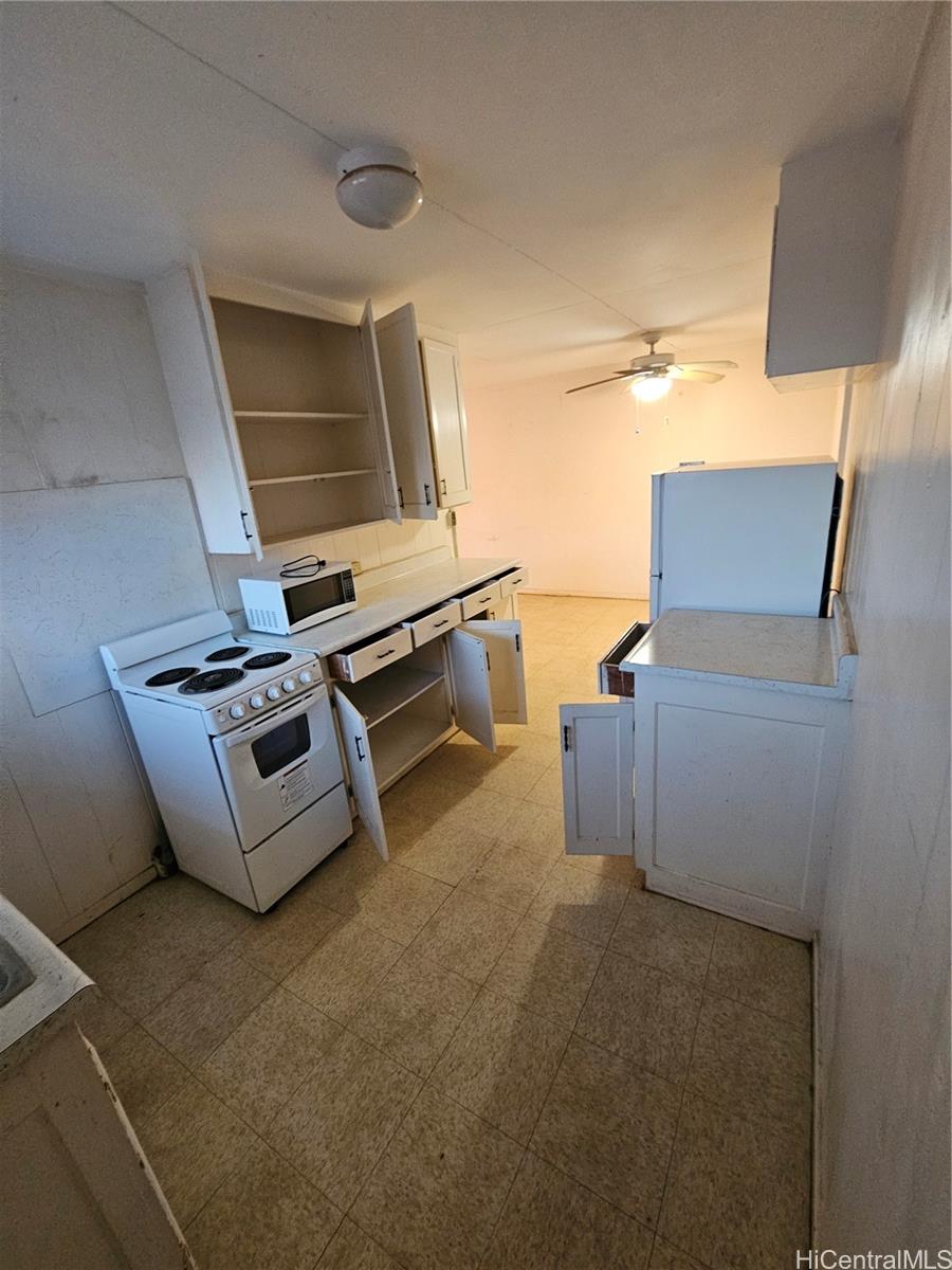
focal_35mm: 13
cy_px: 635
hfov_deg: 89.9
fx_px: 477
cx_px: 476
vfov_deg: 106.2
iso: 500
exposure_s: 1/30
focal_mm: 2.2
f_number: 2.2
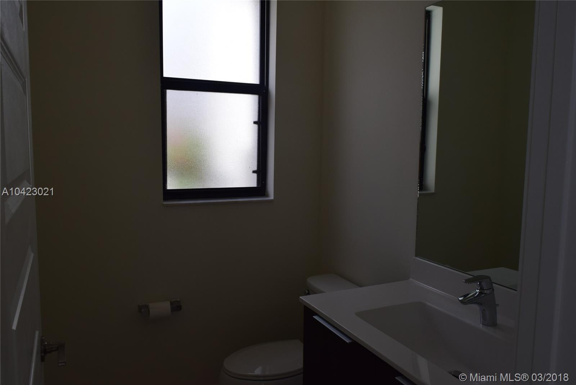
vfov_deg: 48.0
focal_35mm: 27
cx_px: 288
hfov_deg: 67.3
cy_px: 192
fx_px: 432
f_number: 10
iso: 400
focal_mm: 18
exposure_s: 1/200
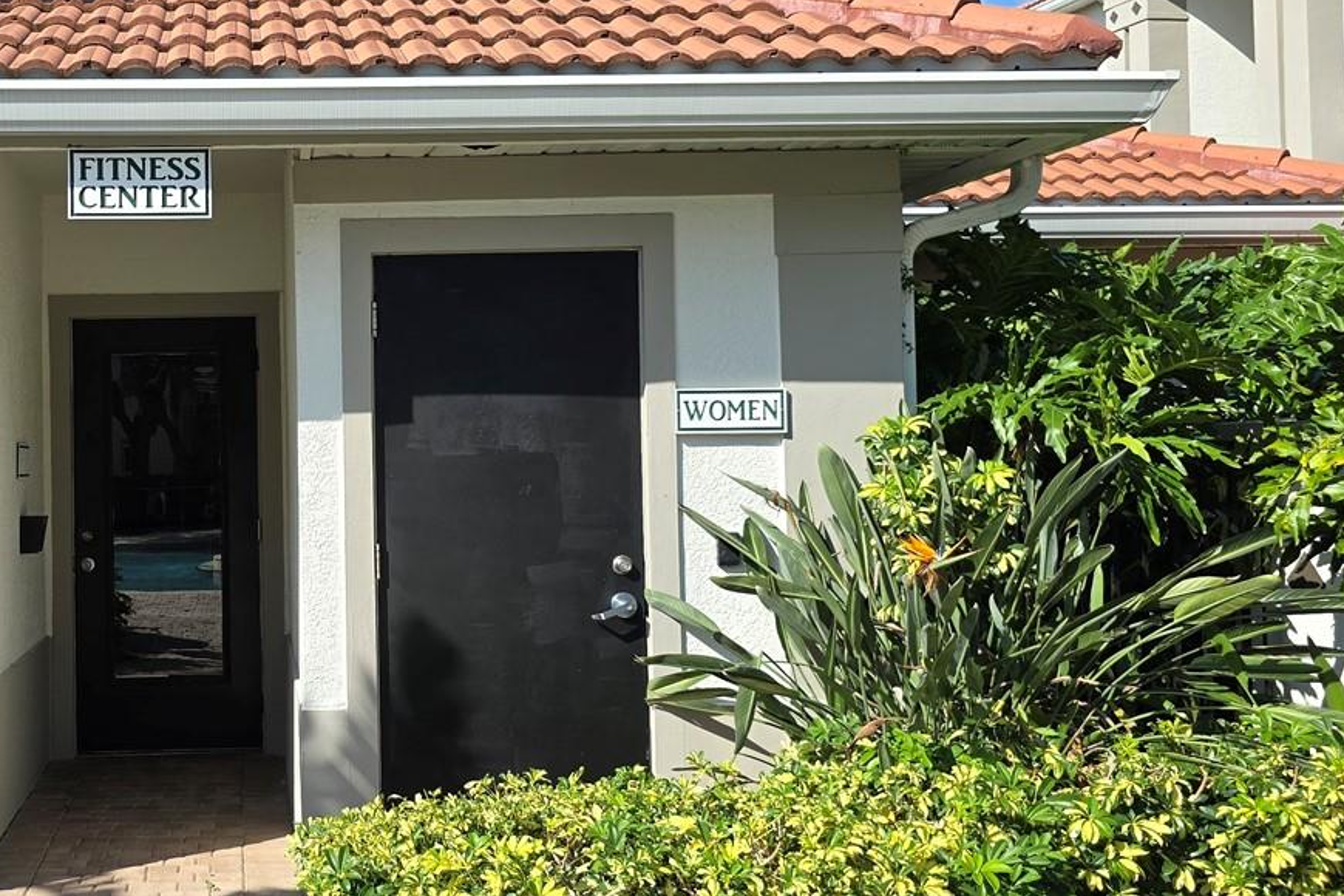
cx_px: 210
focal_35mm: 44
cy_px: 440
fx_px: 1643
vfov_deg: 30.5
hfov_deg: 41.9
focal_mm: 6.3
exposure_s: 1/568
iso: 12
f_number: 1.7
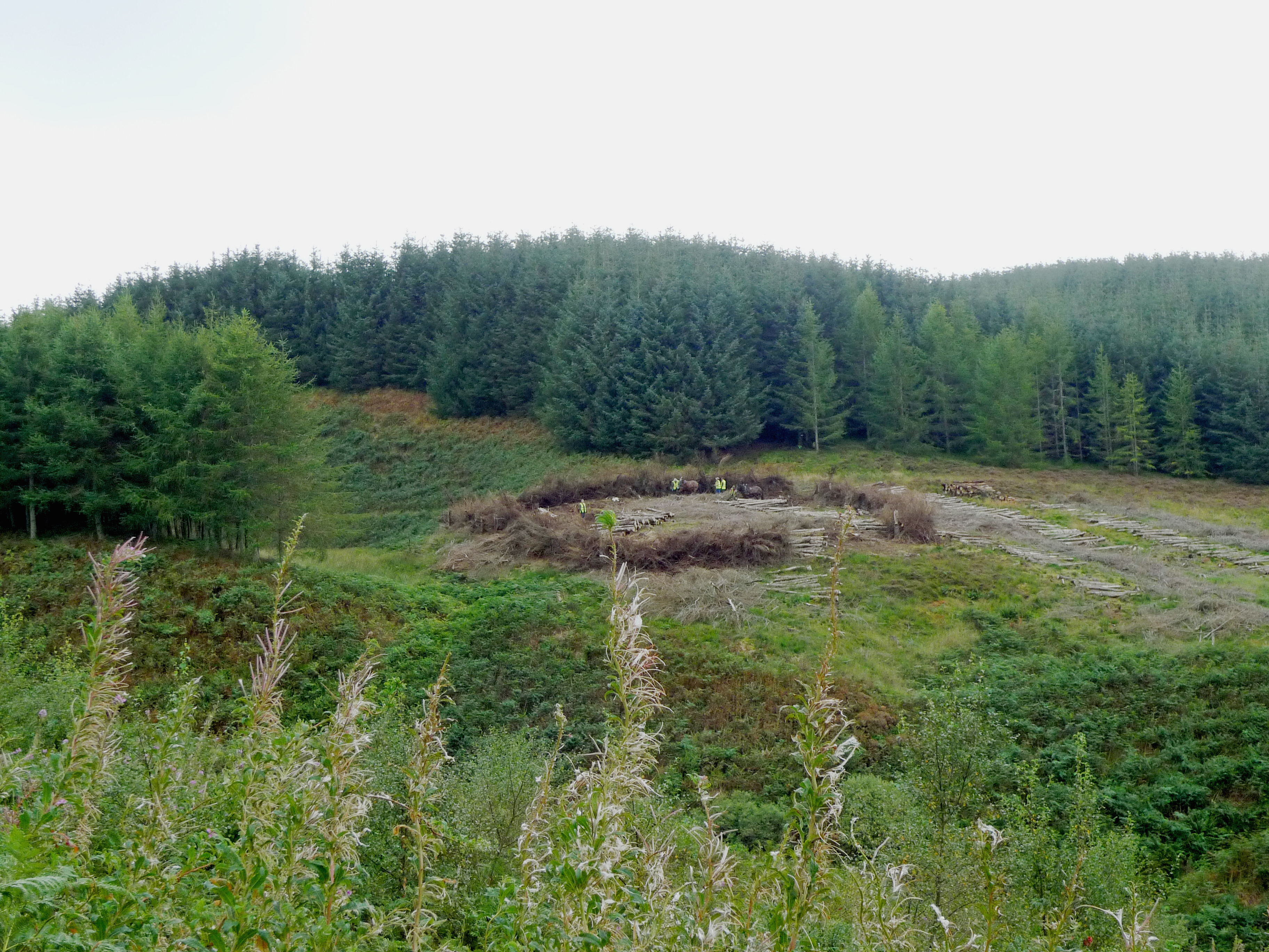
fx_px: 2200
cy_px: 476
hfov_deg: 32.2
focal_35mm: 60
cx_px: 634
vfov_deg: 24.4
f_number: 5.6
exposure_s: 1/125
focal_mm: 12.8
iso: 160
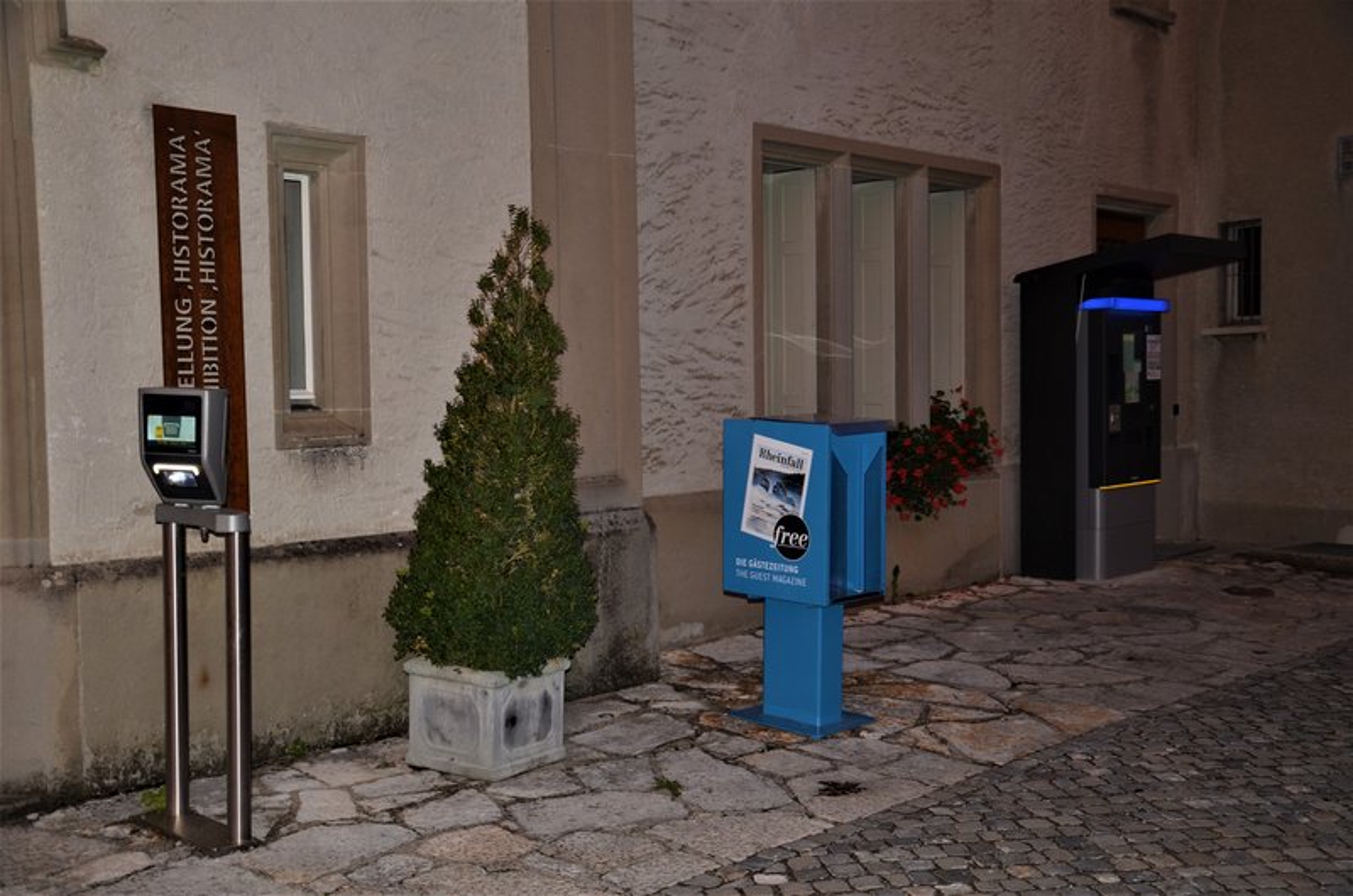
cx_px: 676
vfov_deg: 34.1
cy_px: 448
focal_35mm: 39
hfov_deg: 49.6
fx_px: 1463
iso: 320
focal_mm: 26
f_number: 4
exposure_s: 1/60
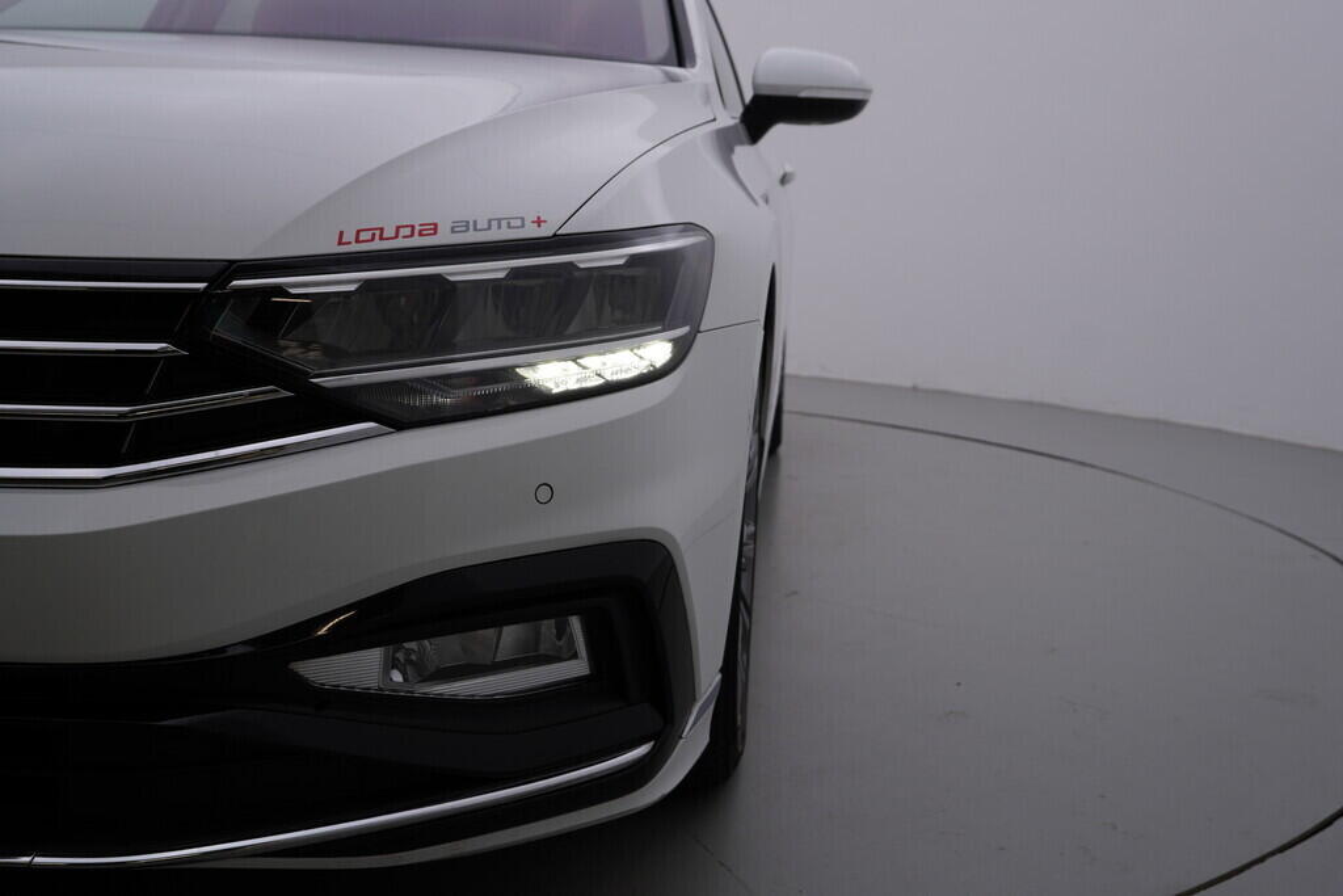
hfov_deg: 53.1
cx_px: 672
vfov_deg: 36.9
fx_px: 1343
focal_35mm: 36
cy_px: 448
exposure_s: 1/160
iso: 125
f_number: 5.6
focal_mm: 24
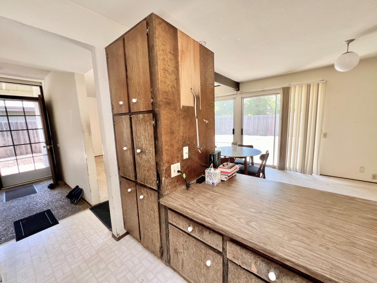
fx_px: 142
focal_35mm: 13
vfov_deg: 89.9
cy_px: 142
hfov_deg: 106.2
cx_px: 188
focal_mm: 1.57
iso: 125
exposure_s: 1/99
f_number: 1.8
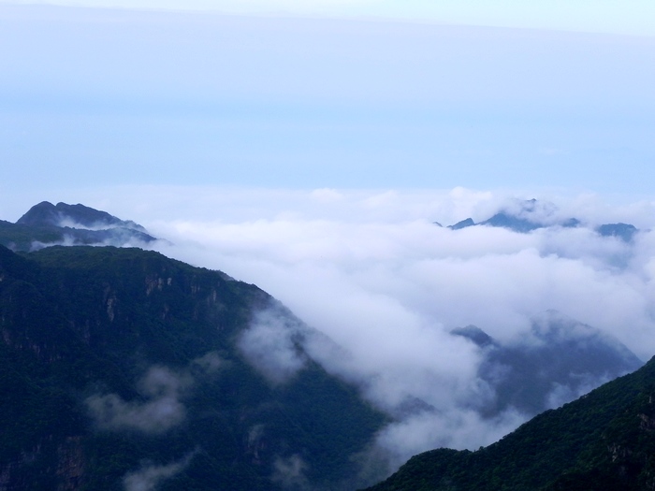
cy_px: 246
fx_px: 1798
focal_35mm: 95
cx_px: 328
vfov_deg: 15.6
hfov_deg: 20.7
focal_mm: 16.9
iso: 160
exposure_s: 1/272
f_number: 6.3
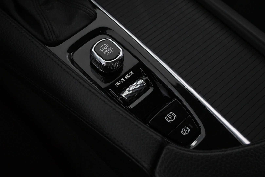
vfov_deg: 26.5
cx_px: 132
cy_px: 88
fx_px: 375
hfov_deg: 38.9
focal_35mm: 51
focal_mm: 34
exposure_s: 1/60
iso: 2500
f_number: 5
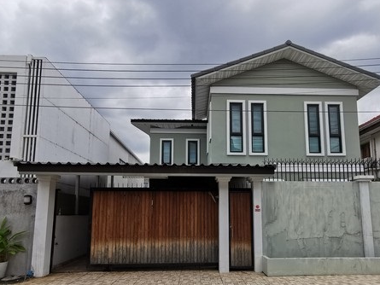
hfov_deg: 73.7
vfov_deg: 58.0
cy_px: 183
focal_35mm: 23
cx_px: 208
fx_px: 253
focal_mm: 2.35
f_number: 2.2
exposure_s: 1/254
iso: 50
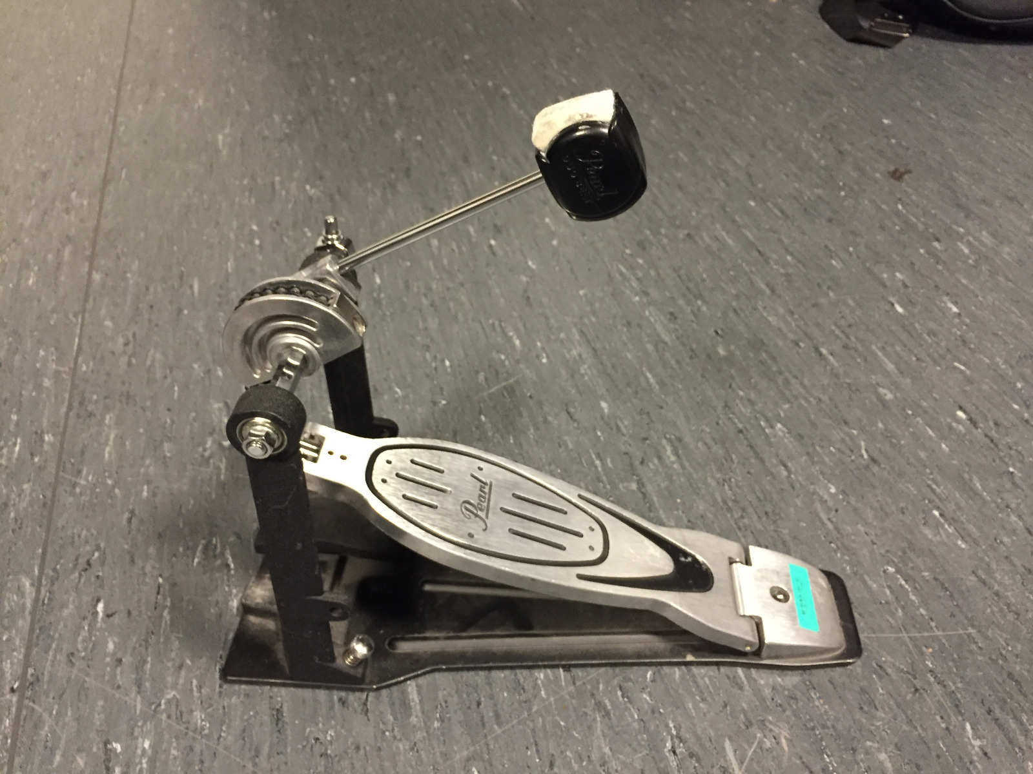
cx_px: 516
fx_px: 865
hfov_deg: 61.7
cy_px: 387
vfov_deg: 48.2
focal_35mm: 29
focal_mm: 4.15
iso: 250
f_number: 2.2
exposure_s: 1/20
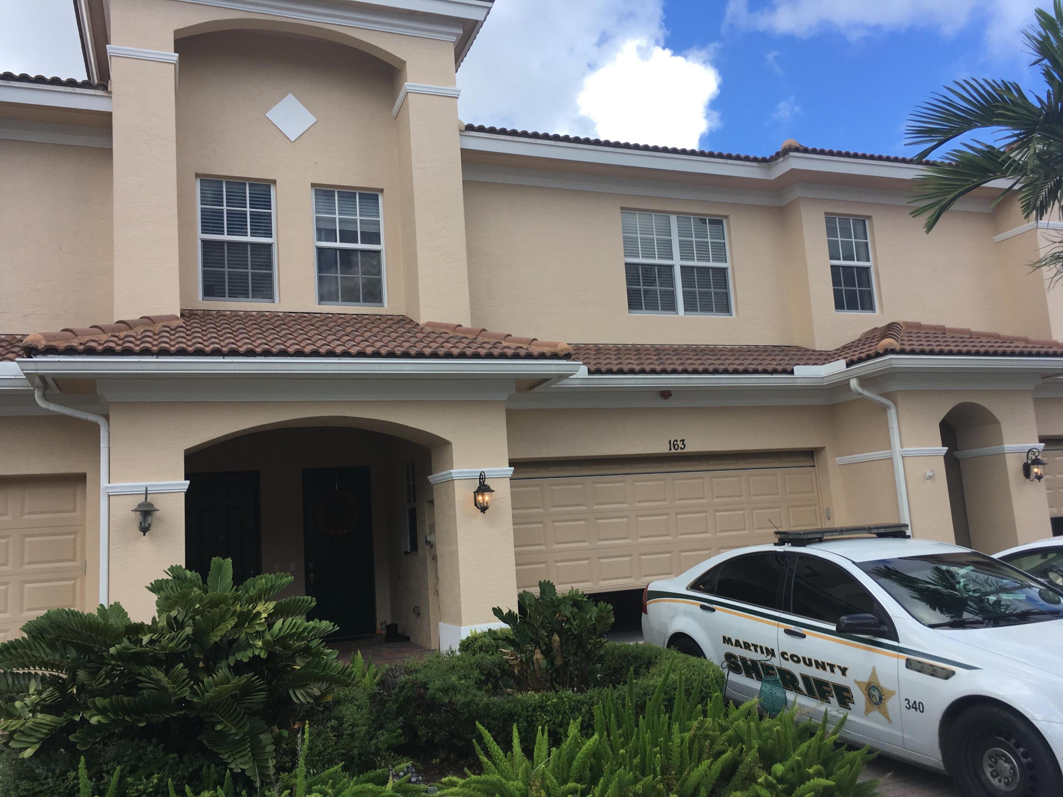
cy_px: 398
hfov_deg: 61.7
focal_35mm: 29
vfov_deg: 48.2
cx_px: 532
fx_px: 891
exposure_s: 1/680
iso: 25
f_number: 2.2
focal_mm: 4.15
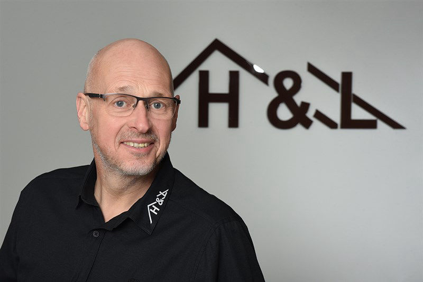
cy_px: 141
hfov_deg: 20.8
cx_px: 212
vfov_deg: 14.0
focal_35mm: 98
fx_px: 1152
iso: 640
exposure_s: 1/200
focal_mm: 98
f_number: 5.6
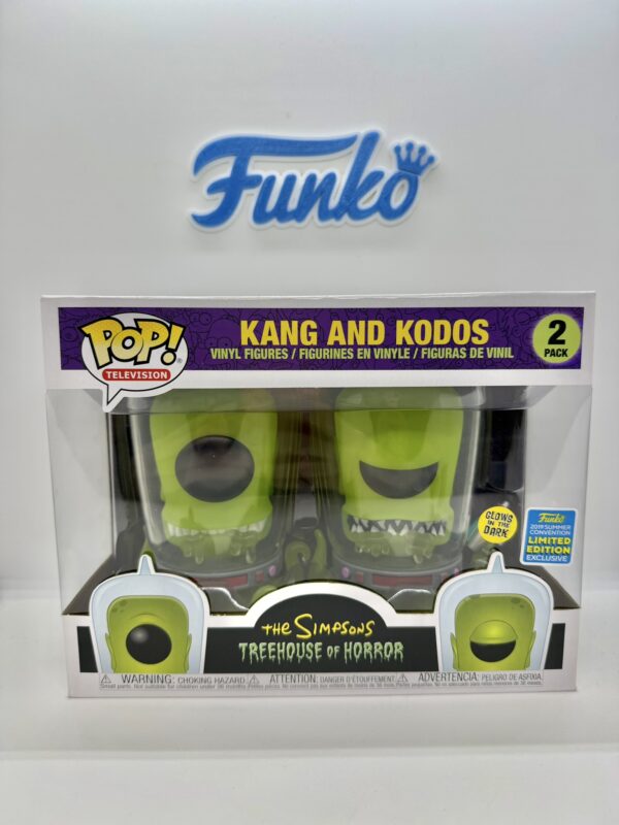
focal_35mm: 24
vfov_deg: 71.6
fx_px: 572
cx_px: 310
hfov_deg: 56.8
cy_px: 412
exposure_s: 1/224
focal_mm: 6.76
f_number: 1.78
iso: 64
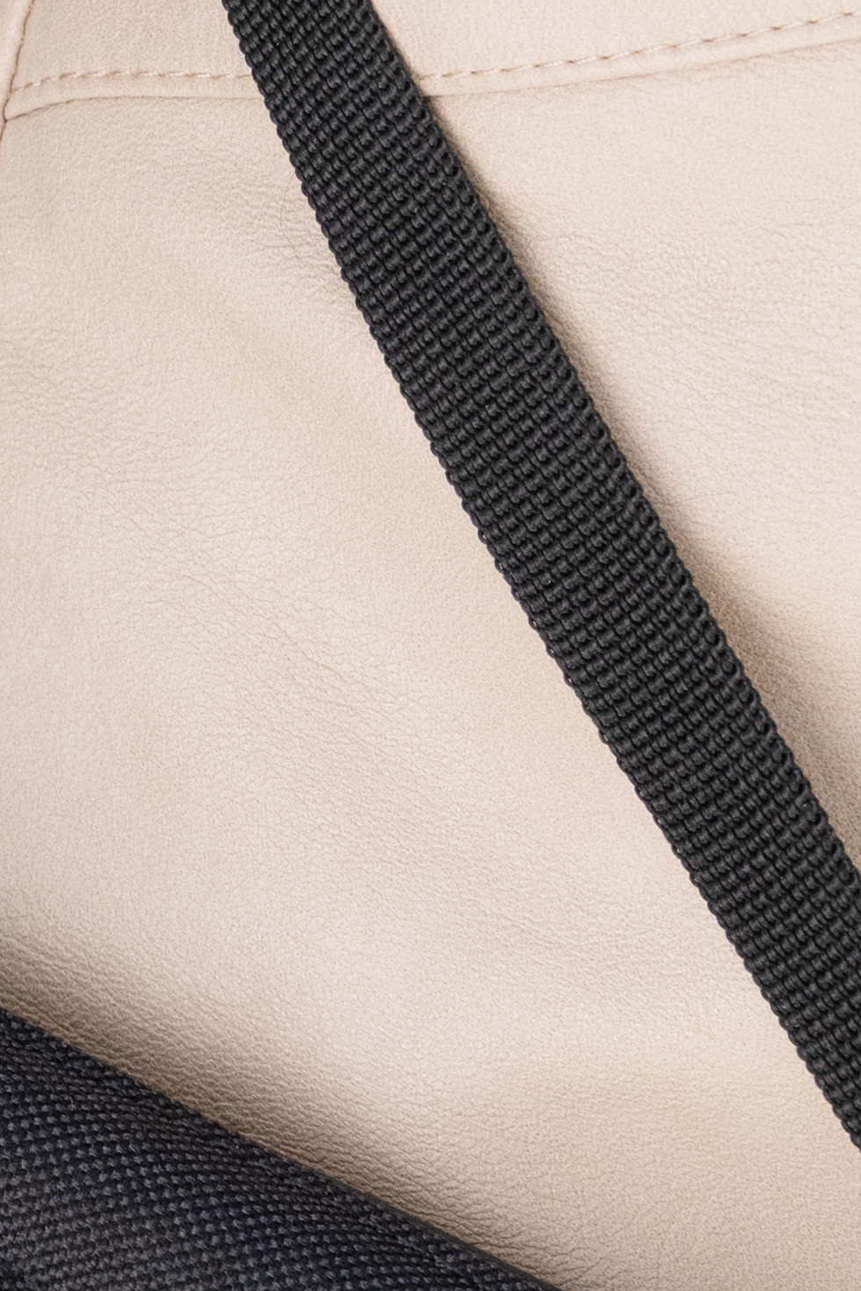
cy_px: 1146
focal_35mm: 224
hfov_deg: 6.1
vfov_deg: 9.2
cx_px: -314
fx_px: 8033
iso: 320
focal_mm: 40
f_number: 5.6
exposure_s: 1/500
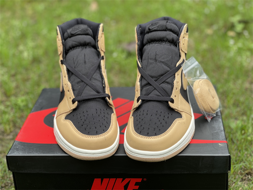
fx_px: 468
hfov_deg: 30.3
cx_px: 126
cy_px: 95
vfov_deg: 22.9
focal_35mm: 64
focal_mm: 7.5
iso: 25
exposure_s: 1/121
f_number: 2.2
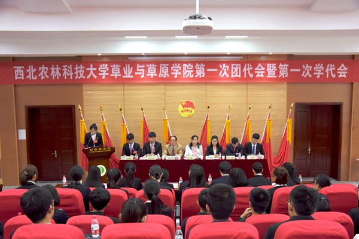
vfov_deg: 40.0
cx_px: 180
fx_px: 329
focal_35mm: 33
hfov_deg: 57.2
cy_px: 120
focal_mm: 22
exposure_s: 1/60
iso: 800
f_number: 4.5
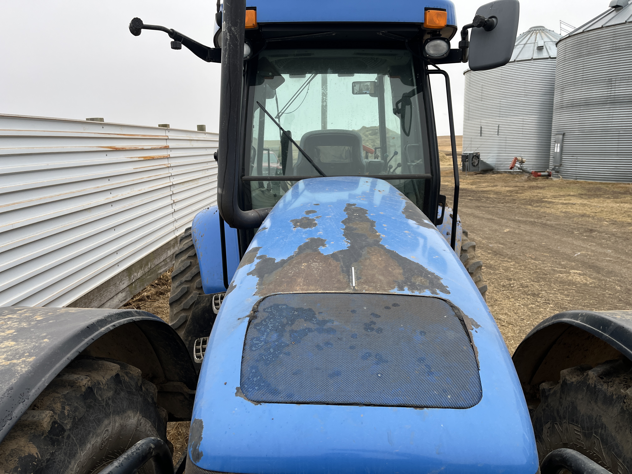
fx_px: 475
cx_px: 316
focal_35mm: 26
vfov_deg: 53.1
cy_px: 237
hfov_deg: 67.3
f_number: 1.6
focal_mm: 5.1
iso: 50
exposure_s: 1/777
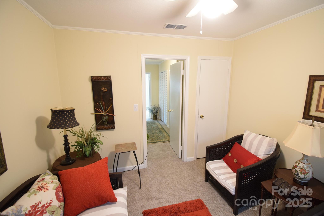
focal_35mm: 15
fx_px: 135
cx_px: 162
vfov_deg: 77.4
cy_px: 108
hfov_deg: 100.4
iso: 800
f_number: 5.6
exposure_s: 1/5
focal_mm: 10
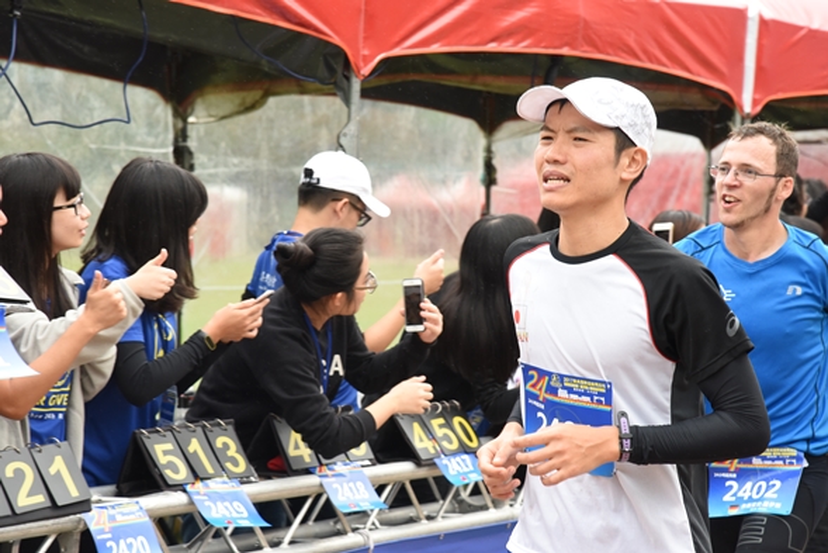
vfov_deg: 11.4
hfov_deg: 17.1
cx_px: 414
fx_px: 2761
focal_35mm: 120
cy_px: 276
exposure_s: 1/400
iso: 1600
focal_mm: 120
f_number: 8
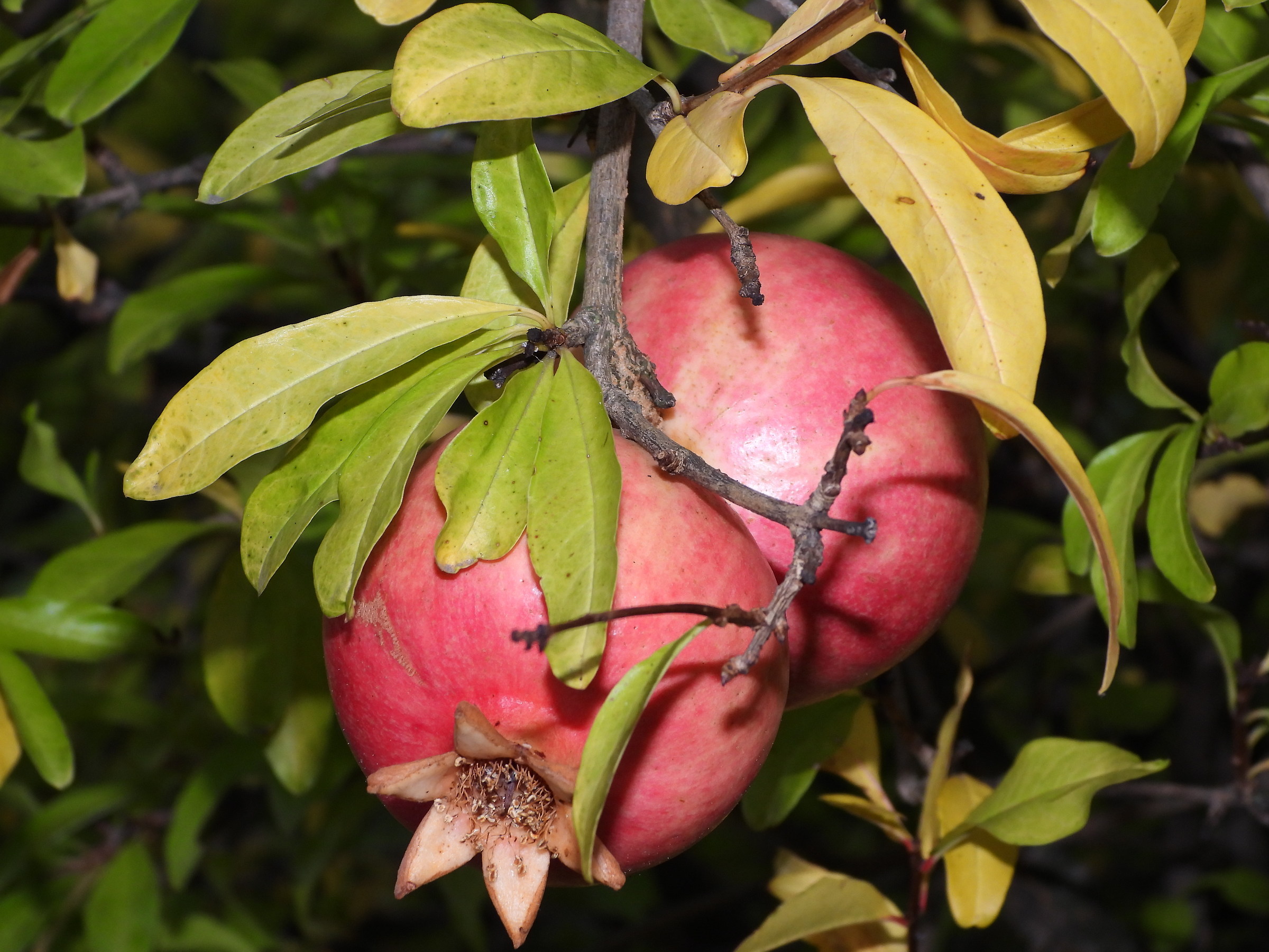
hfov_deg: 13.6
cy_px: 476
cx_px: 634
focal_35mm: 145
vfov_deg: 10.2
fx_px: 5316
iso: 200
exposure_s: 1/60
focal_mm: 26.1
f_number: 4
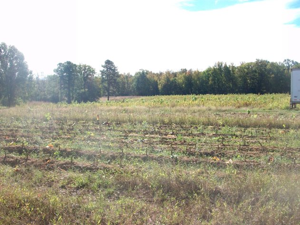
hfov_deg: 54.0
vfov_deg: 41.8
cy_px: 112
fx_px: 295
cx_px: 150
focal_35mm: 34
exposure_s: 1/250
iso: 80
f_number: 5.5
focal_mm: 5.7
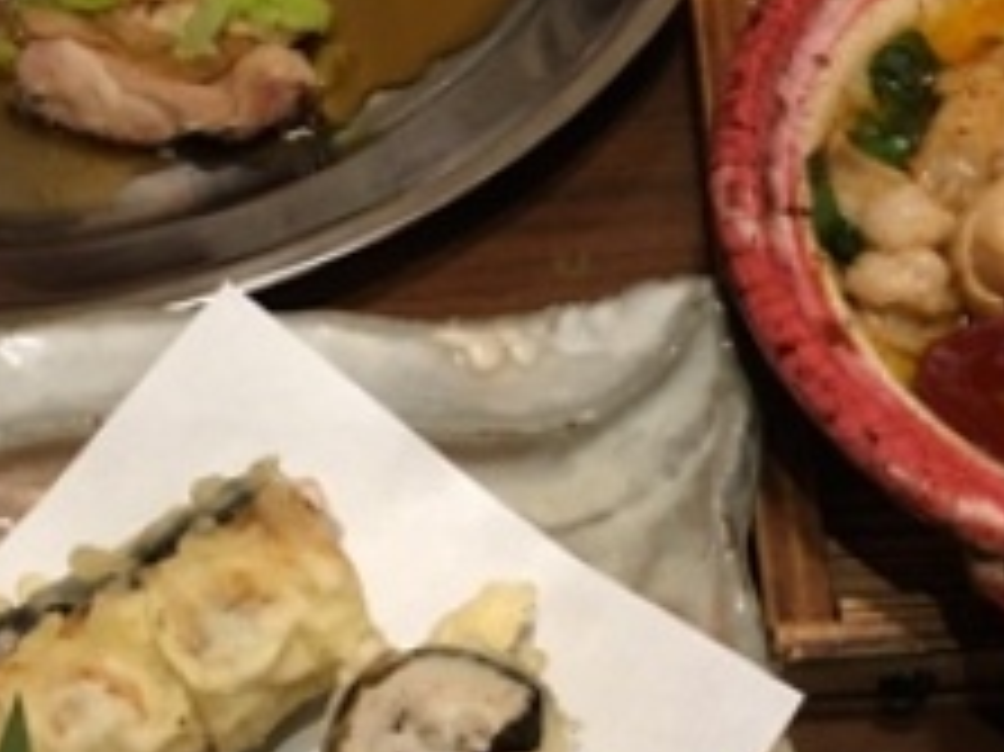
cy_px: 367
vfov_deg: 22.6
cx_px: 621
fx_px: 1884
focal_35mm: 65
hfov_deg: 29.7
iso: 200
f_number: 2.2
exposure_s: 1/24
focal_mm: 4.15
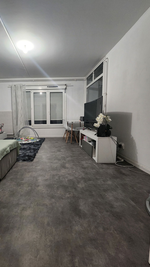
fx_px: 106
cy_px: 132
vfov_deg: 103.0
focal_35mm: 15
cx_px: 48
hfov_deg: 68.3
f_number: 2.2
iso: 640
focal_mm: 2.2
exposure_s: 1/25
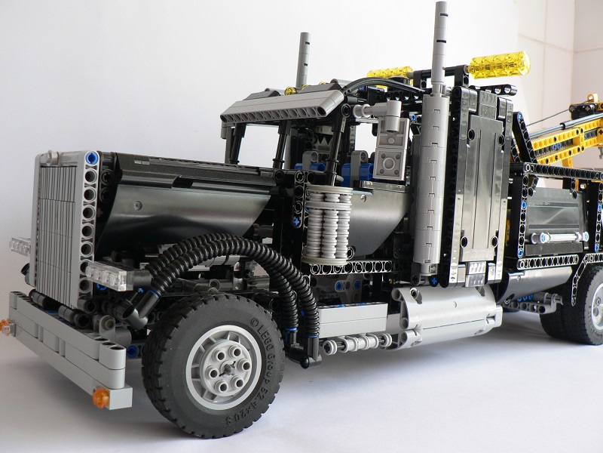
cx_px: 302
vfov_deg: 39.7
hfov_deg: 51.4
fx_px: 627
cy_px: 226
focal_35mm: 36
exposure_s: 1/80
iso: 80
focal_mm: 6
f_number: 2.8
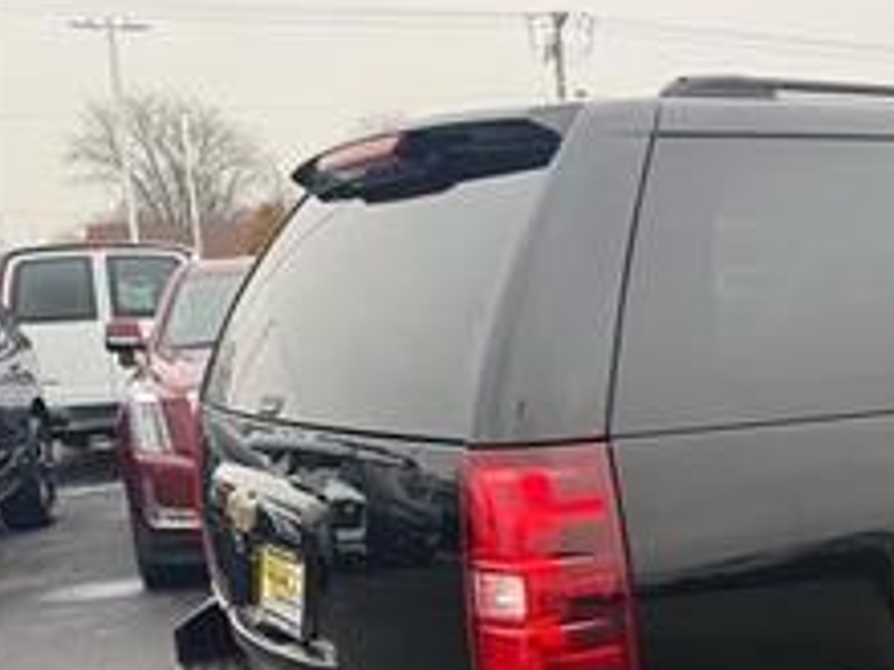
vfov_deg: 26.2
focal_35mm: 55
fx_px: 1420
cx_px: 1000
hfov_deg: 30.9
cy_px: 520
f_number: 1.78
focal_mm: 6.76
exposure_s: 1/121
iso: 64
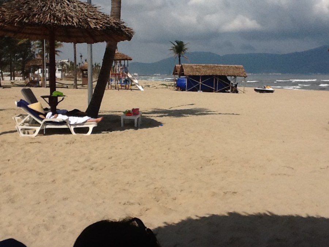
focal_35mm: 44
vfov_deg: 32.9
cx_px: 164
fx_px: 418
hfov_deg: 42.9
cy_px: 124
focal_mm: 2.03
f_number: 2.4
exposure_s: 1/5348
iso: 50
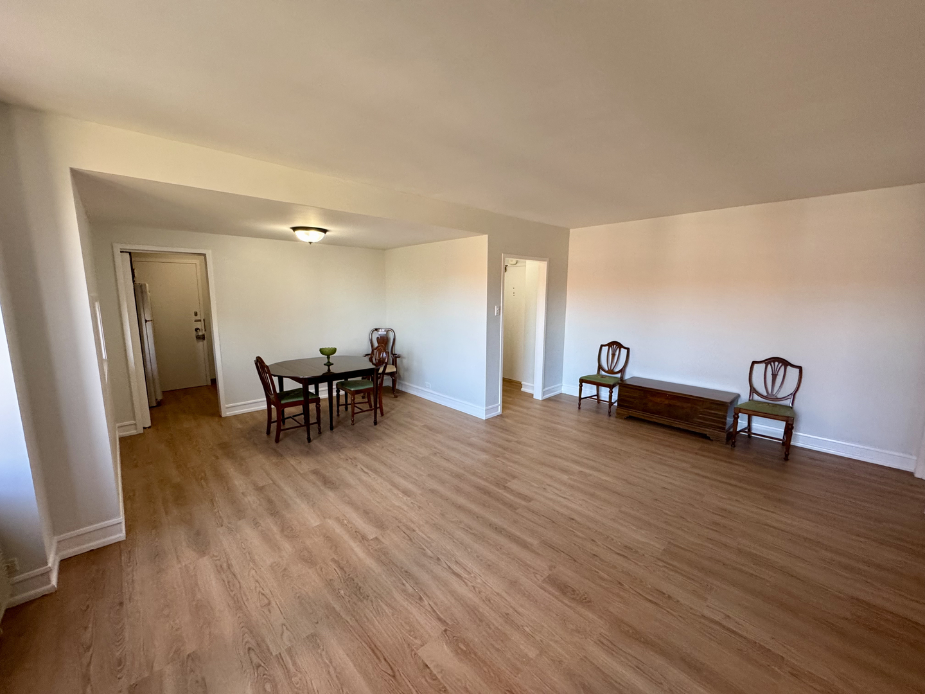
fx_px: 374
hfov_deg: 102.1
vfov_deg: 85.7
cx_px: 462
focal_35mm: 14
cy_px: 347
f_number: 2.2
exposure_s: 1/120
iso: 250
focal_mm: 2.22
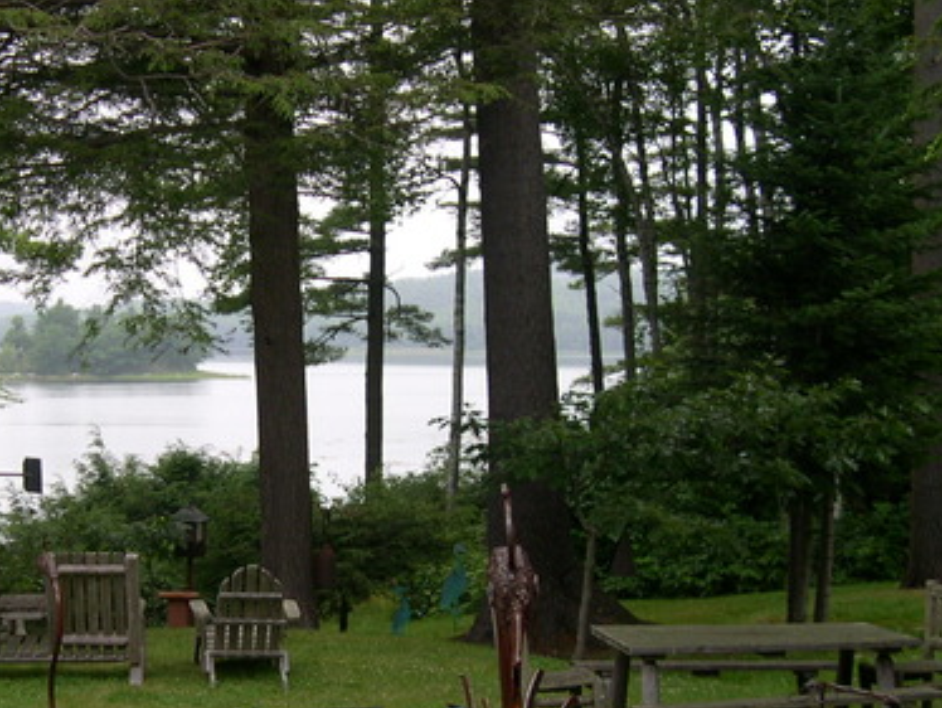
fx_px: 1770
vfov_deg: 22.5
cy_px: 456
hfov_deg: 29.1
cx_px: 189
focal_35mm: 65
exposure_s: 1/155
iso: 100
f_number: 2.8
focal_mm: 8
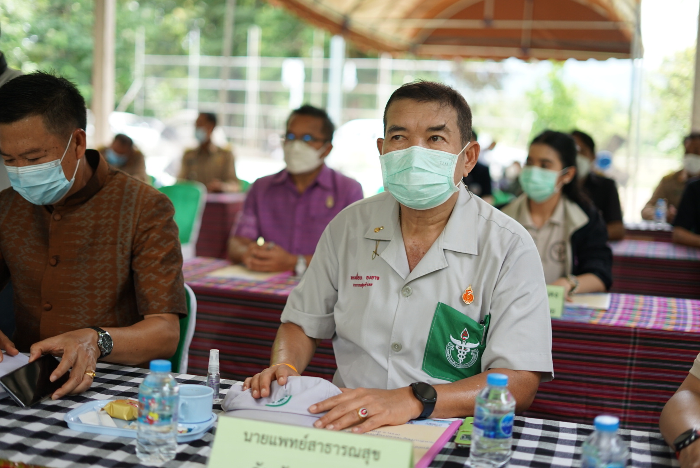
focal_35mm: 50
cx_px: 350
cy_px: 234
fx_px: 973
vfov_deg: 27.0
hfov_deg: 39.6
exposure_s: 1/800
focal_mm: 50
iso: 400
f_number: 2
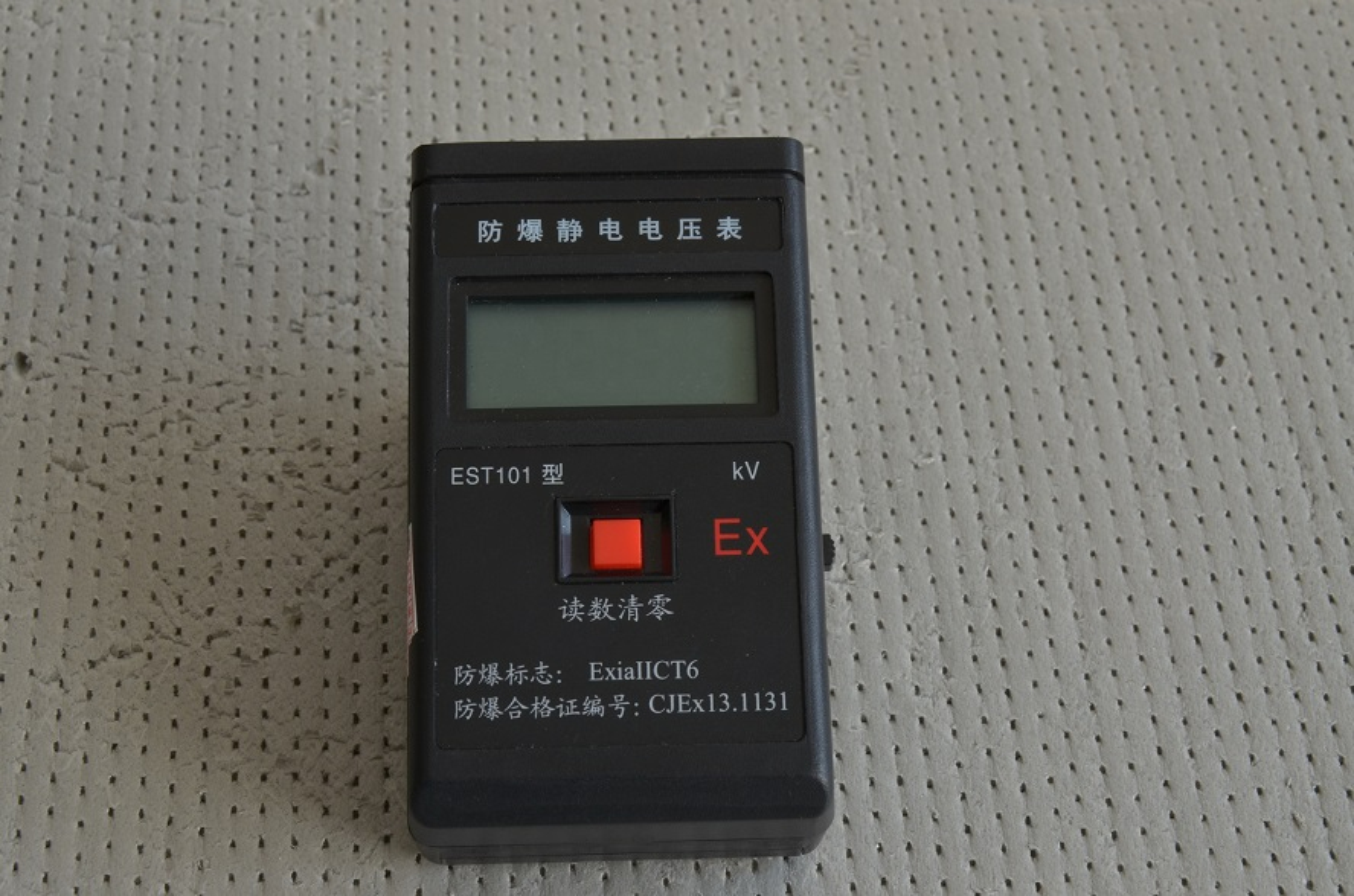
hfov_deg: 23.4
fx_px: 3265
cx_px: 677
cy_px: 448
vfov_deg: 15.6
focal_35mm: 87
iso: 250
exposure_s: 1/10
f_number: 13
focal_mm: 58
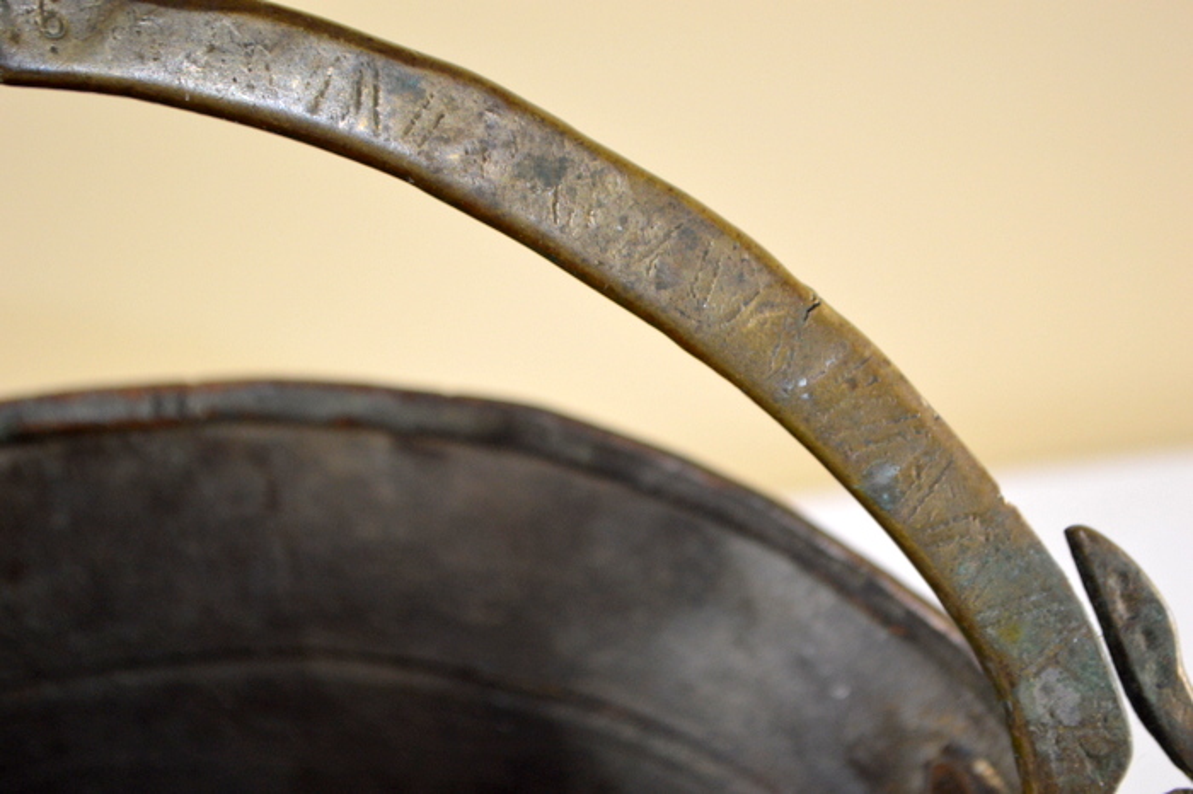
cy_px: 397
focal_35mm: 82
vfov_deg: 16.5
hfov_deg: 24.6
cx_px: 596
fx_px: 2733
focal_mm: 55
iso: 900
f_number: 5.6
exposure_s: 1/60
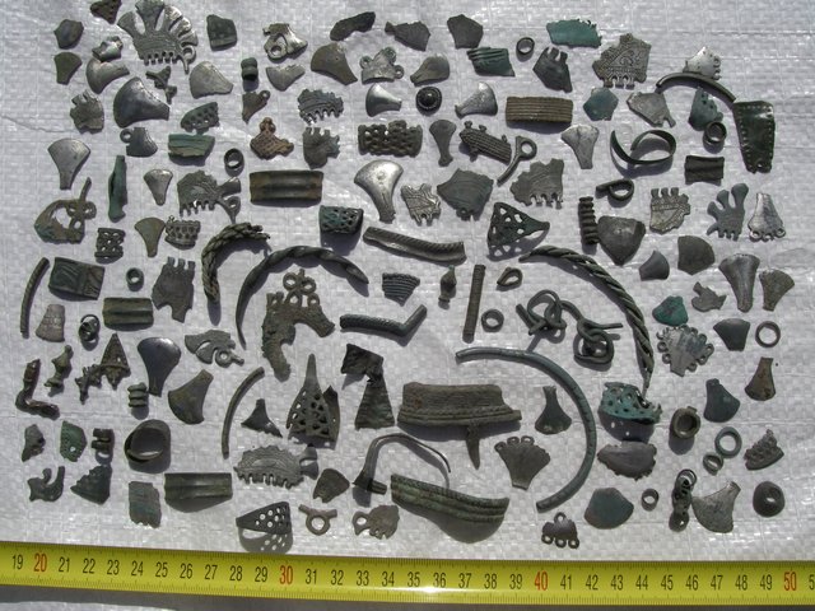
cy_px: 306
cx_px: 408
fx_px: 895
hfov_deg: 49.0
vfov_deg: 37.7
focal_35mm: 38
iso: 64
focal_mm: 6.3
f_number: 6.6
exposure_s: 1/800
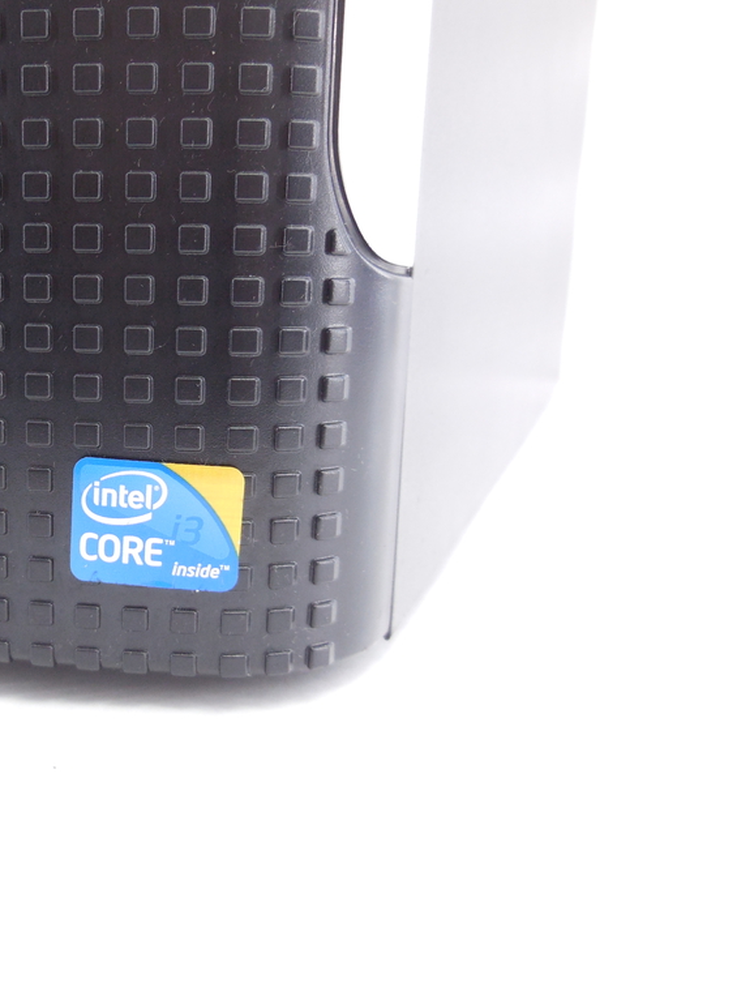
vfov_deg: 54.0
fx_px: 965
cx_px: 136
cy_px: 490
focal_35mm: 34
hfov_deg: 39.9
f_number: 3.1
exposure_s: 1/30
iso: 200
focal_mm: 4.5
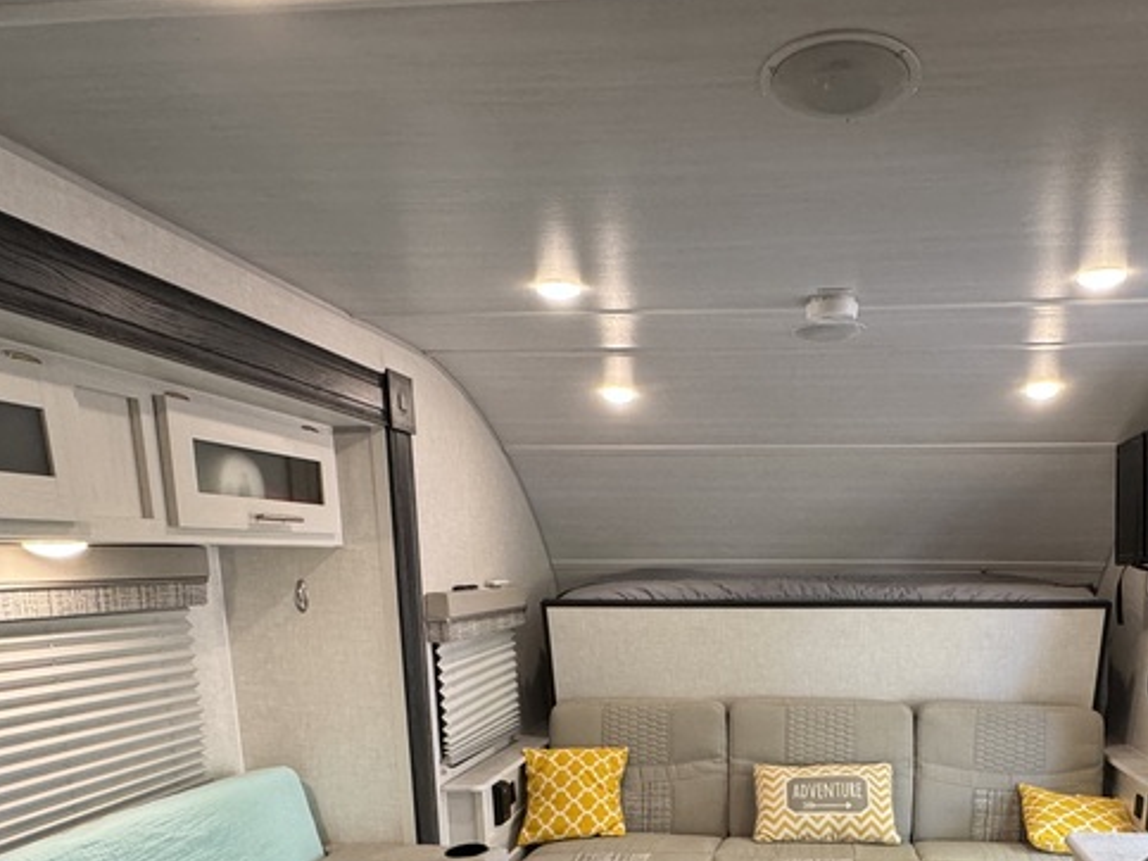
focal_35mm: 29
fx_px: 962
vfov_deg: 43.8
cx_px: 742
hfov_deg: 60.6
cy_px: 780
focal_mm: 2.22
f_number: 2.2
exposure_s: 1/99
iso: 320
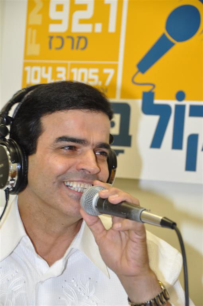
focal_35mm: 135
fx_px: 1145
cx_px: 102
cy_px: 153
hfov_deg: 10.1
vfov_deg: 15.2
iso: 720
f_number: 5.3
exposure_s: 1/60
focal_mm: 90
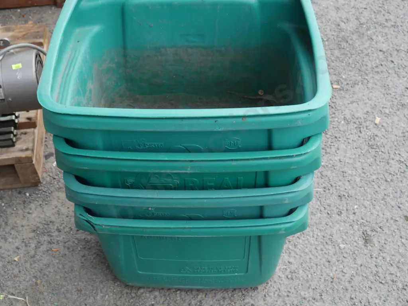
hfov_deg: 41.2
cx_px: 204
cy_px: 153
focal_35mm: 46
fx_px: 542
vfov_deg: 31.5
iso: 200
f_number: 5.6
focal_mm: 23
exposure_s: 1/125
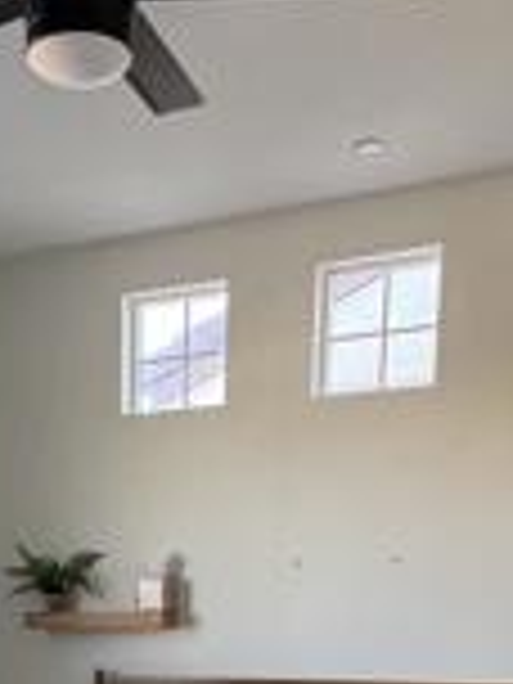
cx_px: 86
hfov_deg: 24.3
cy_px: 922
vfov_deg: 26.8
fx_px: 1166
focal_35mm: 59
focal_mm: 2.22
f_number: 2.2
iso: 250
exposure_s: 1/120
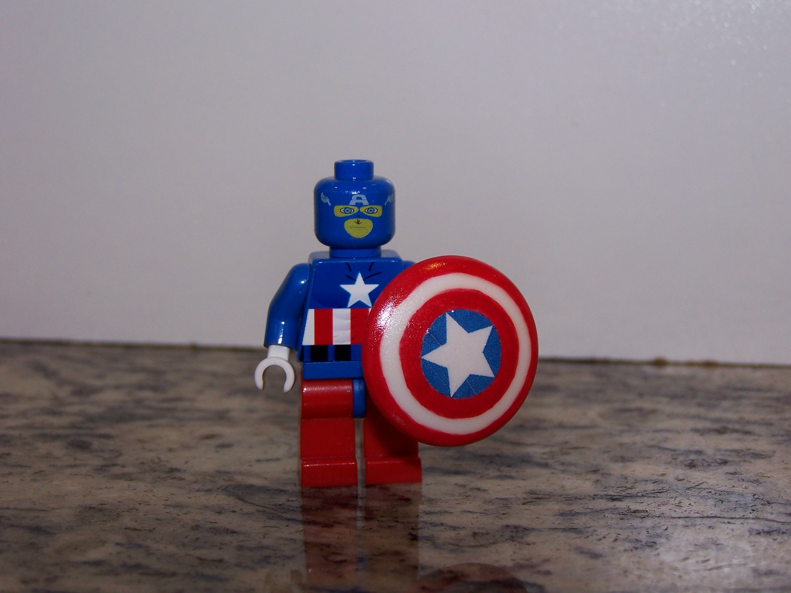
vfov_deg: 21.9
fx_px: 1531
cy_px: 296
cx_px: 396
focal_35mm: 67
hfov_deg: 29.0
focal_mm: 11.1
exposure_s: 1/80
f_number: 3.2
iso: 80
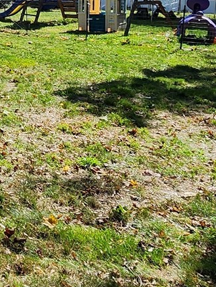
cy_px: 20
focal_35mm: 62
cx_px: -141
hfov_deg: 19.4
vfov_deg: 29.7
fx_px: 516
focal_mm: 2.2
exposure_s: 1/1235
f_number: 2.2
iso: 50
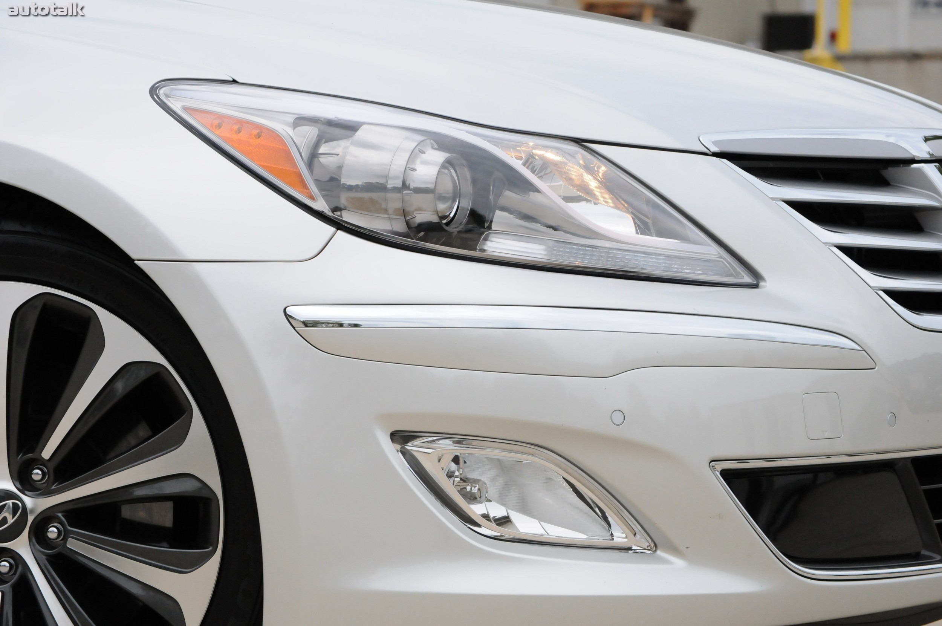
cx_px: 471
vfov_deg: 11.4
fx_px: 3136
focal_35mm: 120
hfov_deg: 17.1
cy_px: 313
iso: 2000
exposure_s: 1/1250
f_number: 8
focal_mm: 80
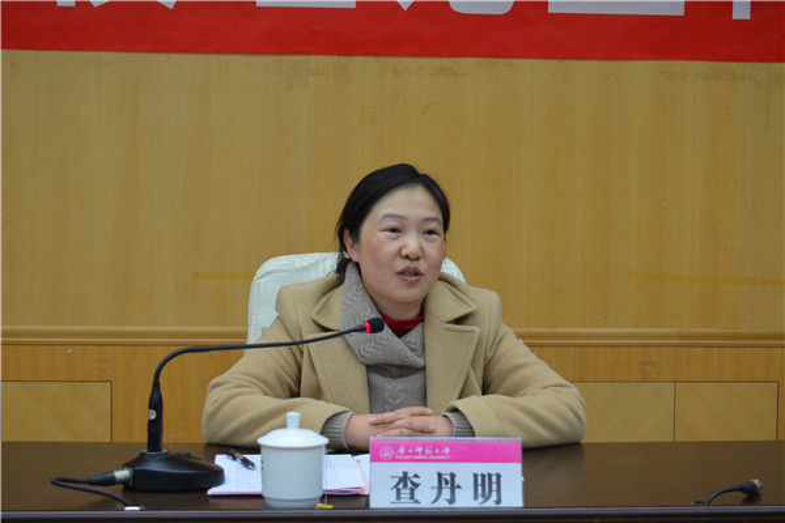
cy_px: 262
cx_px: 392
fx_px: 1439
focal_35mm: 66
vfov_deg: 20.6
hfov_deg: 30.5
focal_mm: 44
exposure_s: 1/60
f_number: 5
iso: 500
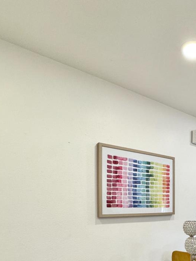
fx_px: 226
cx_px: 194
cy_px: 207
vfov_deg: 55.9
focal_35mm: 30
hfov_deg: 41.1
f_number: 2.2
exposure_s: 1/120
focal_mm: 2.22
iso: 160
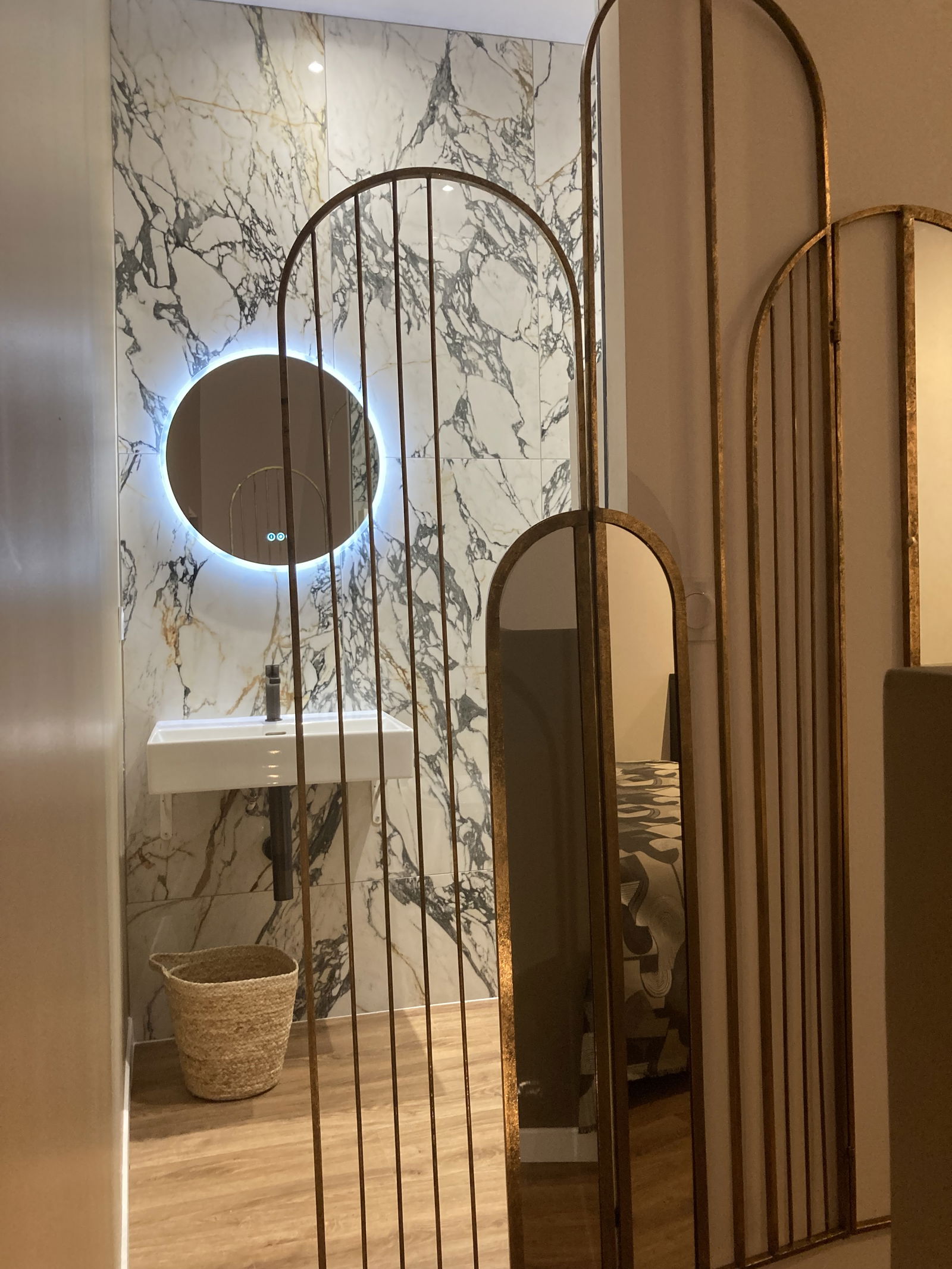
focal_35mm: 28
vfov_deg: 63.4
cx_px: 476
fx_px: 1027
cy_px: 634
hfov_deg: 49.7
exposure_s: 1/50
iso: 160
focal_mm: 3.99
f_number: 1.8
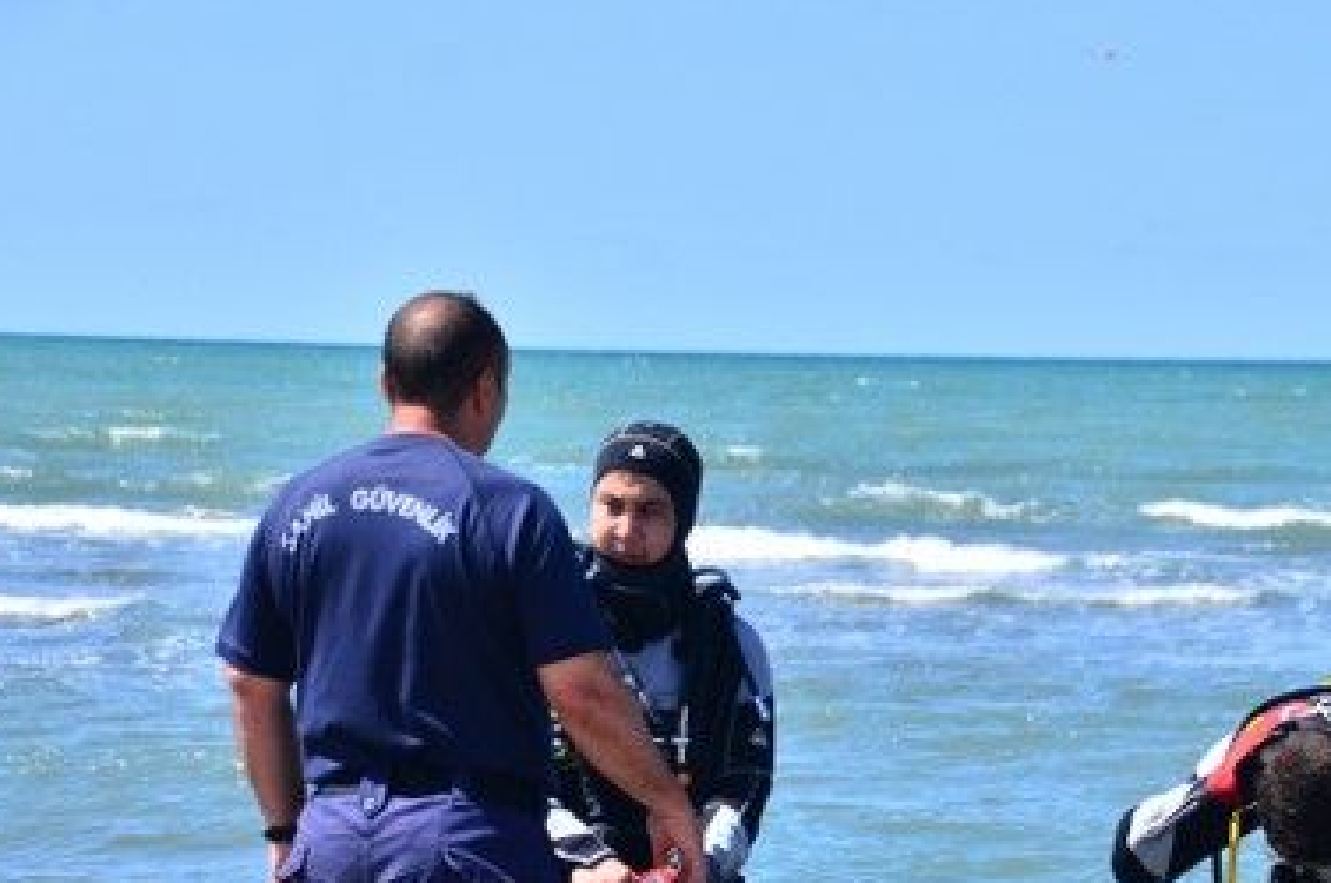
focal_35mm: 191
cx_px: 854
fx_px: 7044
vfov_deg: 7.2
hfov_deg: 10.8
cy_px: 735
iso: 100
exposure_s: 1/640
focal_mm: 75
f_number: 5.6
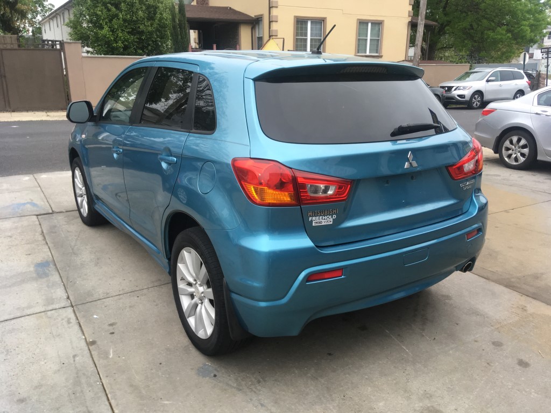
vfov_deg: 48.2
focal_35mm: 29
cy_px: 206
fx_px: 462
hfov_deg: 61.7
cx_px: 276
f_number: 2.2
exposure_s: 1/120
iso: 40
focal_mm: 4.15
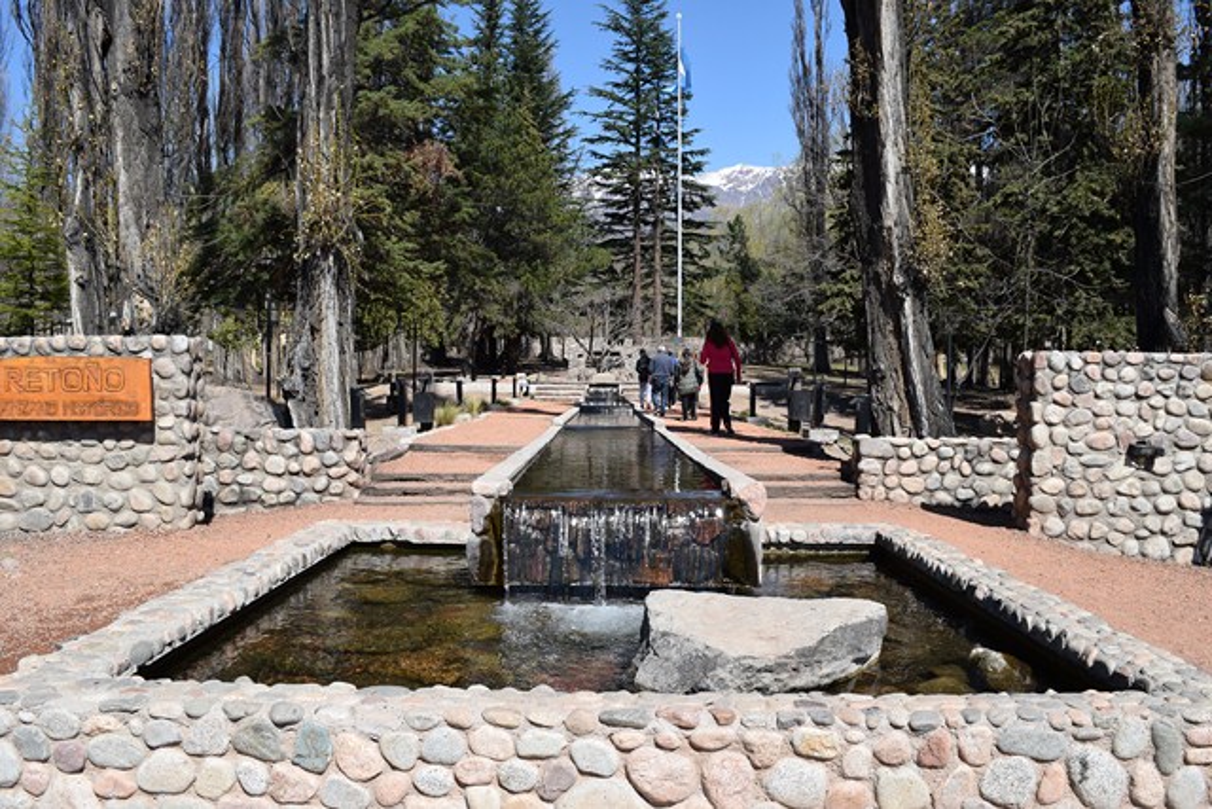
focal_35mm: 27
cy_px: 404
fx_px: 909
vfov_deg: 48.0
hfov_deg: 67.4
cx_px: 606
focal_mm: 18
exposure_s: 1/400
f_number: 10
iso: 200
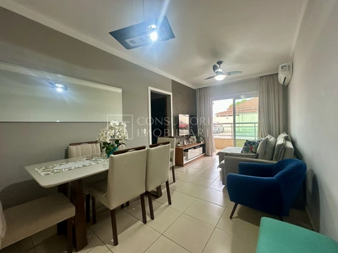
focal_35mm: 14
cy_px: 126
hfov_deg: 102.1
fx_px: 137
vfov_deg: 85.7
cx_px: 169
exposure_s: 1/60
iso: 200
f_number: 2.2
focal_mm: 2.22
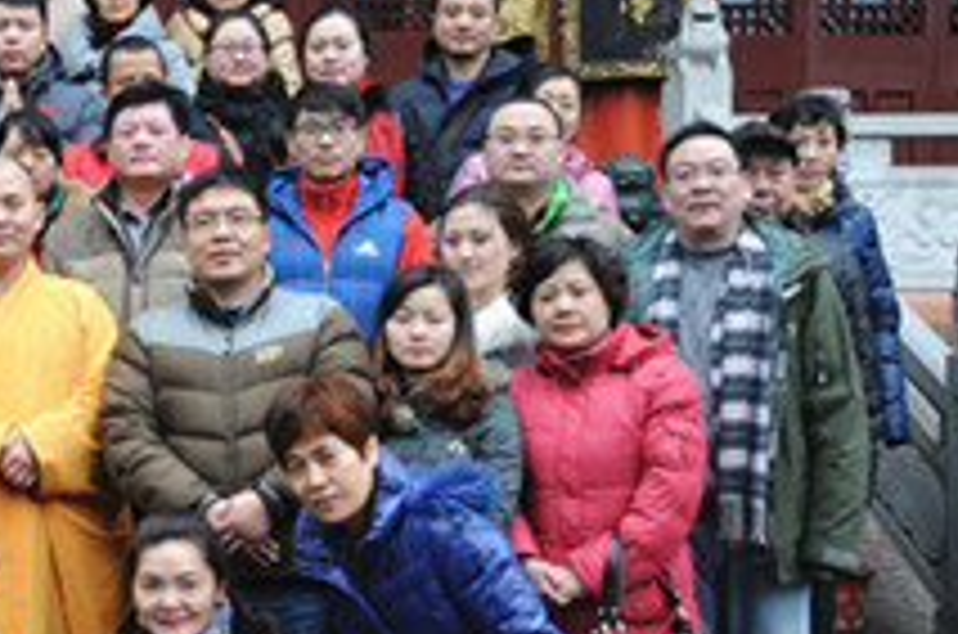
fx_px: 2099
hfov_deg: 24.7
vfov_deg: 17.2
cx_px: 40
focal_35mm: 79
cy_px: 391
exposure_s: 1/40
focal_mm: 25
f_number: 4
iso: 200
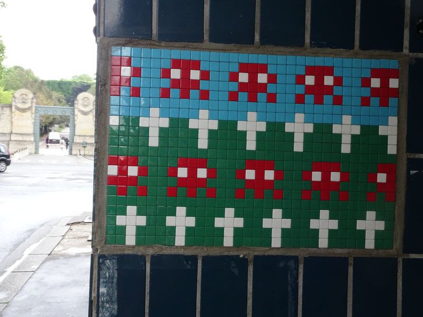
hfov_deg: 42.9
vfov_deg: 32.9
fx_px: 538
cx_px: 212
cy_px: 158
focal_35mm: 44
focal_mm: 7.58
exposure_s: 1/250
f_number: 4.5
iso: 400
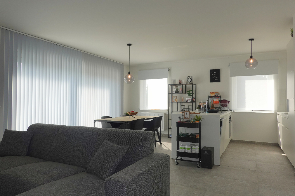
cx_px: 148
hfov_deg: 73.7
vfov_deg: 53.1
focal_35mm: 24
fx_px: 197
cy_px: 98
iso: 125
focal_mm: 9
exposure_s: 1/250
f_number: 4.5
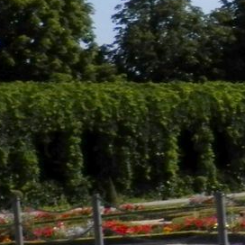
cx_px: 693
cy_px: 123
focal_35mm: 130
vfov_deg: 13.4
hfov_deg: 10.4
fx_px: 1041
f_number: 8.7
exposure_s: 1/250
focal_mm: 4.5
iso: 80
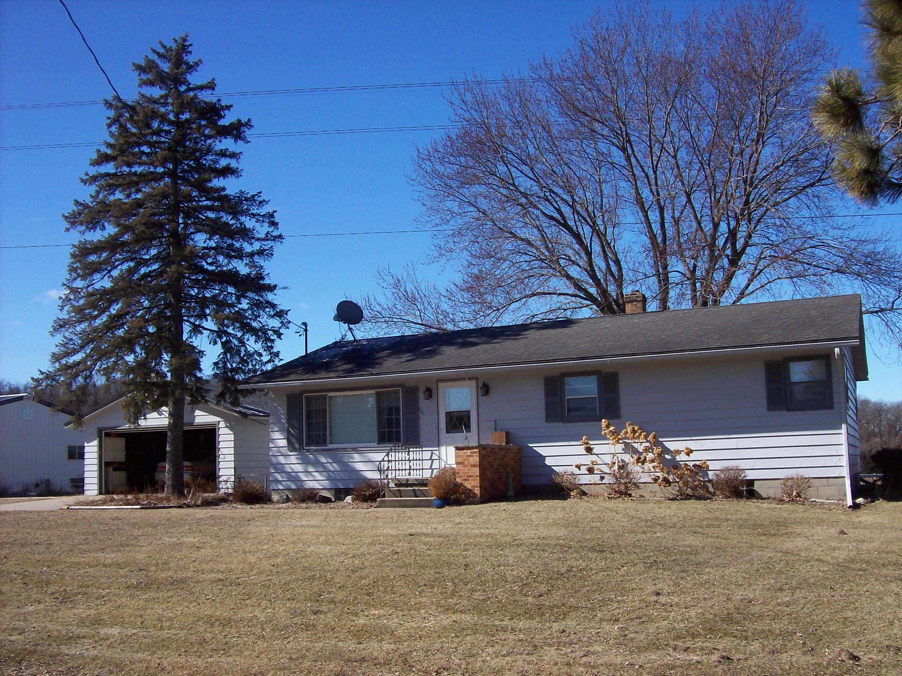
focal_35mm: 36
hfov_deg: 51.4
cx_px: 451
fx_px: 938
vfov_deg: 39.6
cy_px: 338
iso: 80
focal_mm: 6
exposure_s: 1/742
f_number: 4.8
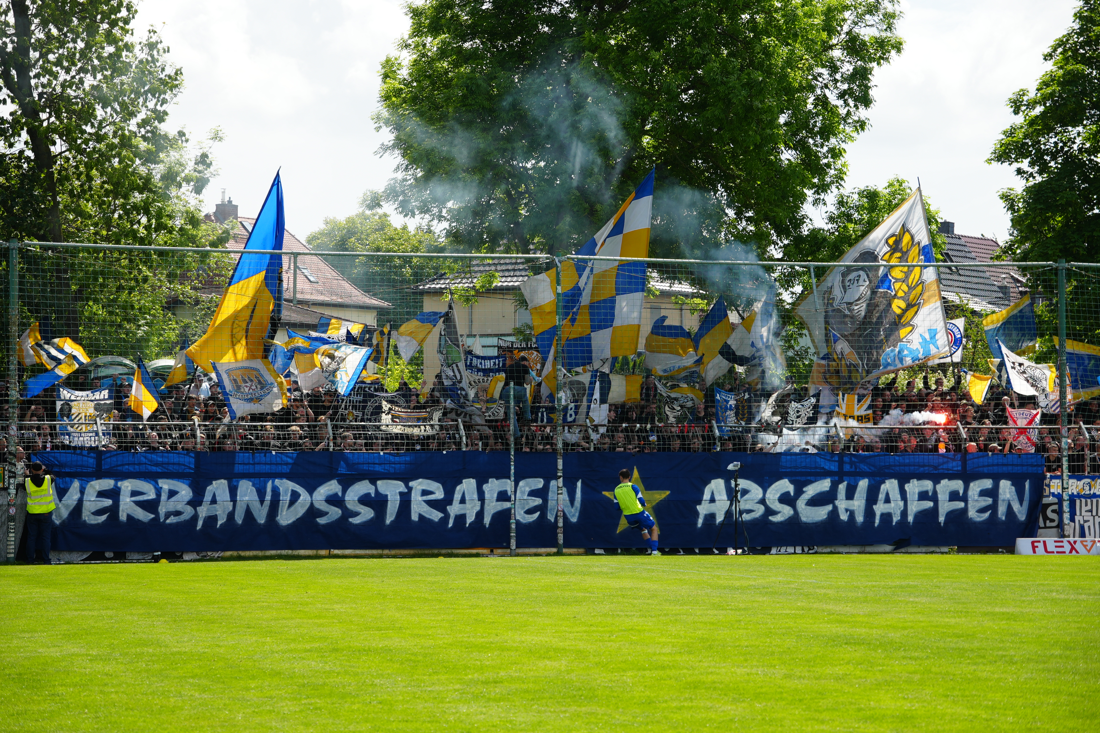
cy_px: 366
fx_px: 3116
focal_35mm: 102
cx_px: 550
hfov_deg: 20.0
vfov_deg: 13.4
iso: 100
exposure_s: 1/400
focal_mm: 68
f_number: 5.6
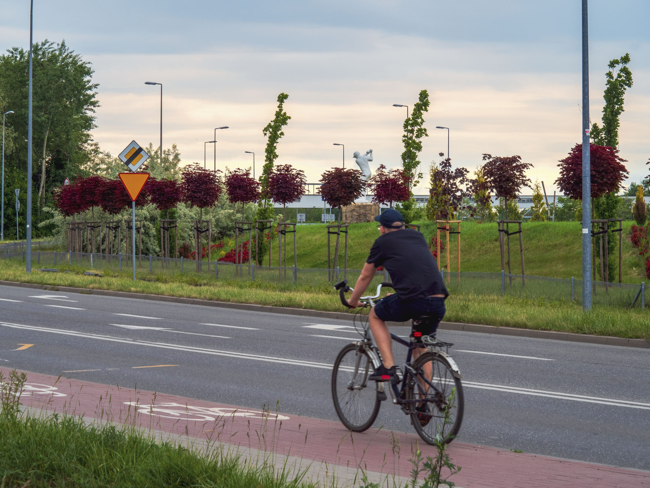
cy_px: 244
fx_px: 1953
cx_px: 325
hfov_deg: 18.9
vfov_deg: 14.2
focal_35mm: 104
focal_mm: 52
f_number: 7.1
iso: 200
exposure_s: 1/200
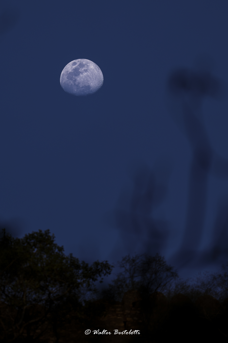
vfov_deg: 6.9
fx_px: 2850
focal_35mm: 300
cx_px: 114
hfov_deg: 4.6
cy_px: 172
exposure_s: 1/2000
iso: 250
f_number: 2.8
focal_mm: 300
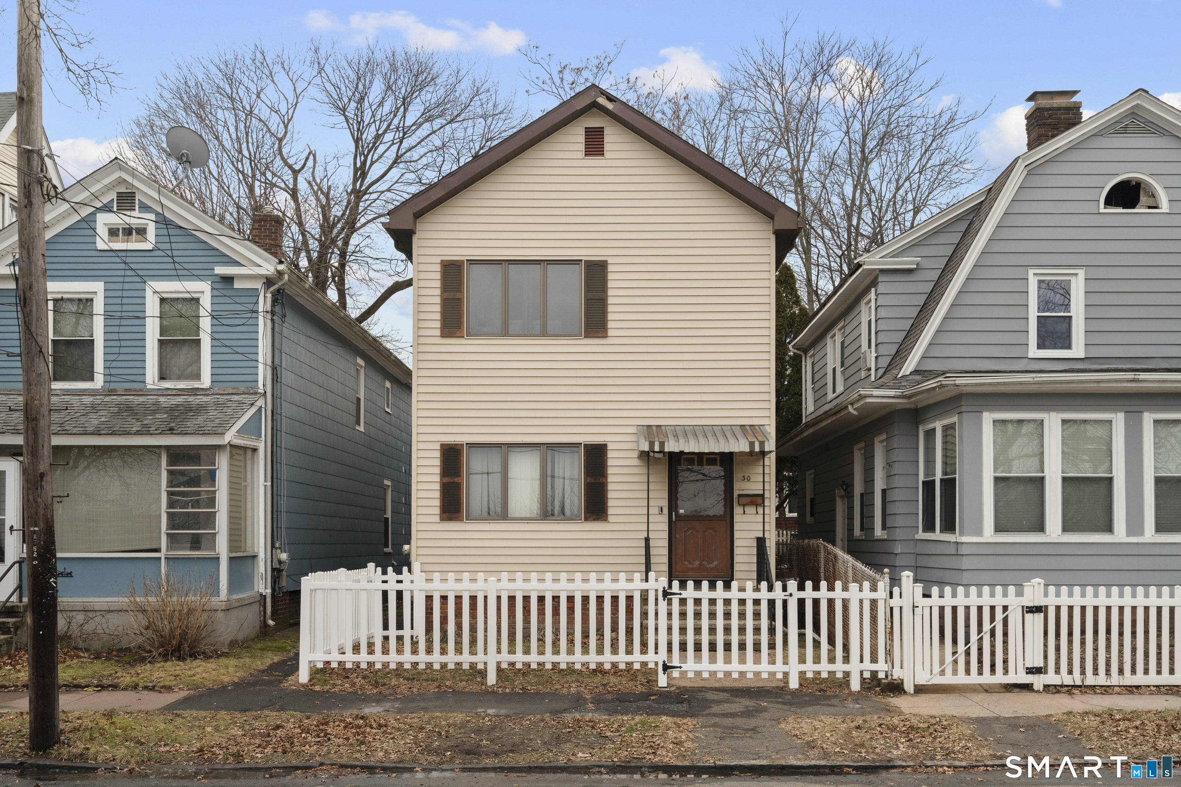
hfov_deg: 54.4
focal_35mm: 35
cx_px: 590
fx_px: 1148
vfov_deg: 37.9
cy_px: 394
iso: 200
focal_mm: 35
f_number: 9
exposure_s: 1/25
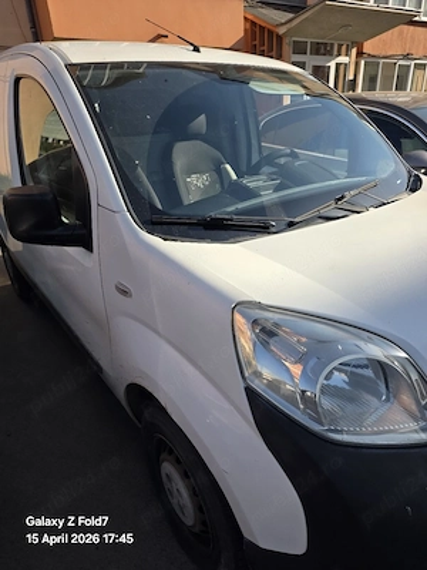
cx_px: 214
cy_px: 285
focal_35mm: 23
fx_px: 378
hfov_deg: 58.9
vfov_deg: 73.9
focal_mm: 6.25
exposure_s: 1/5000
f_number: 1.7
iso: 80
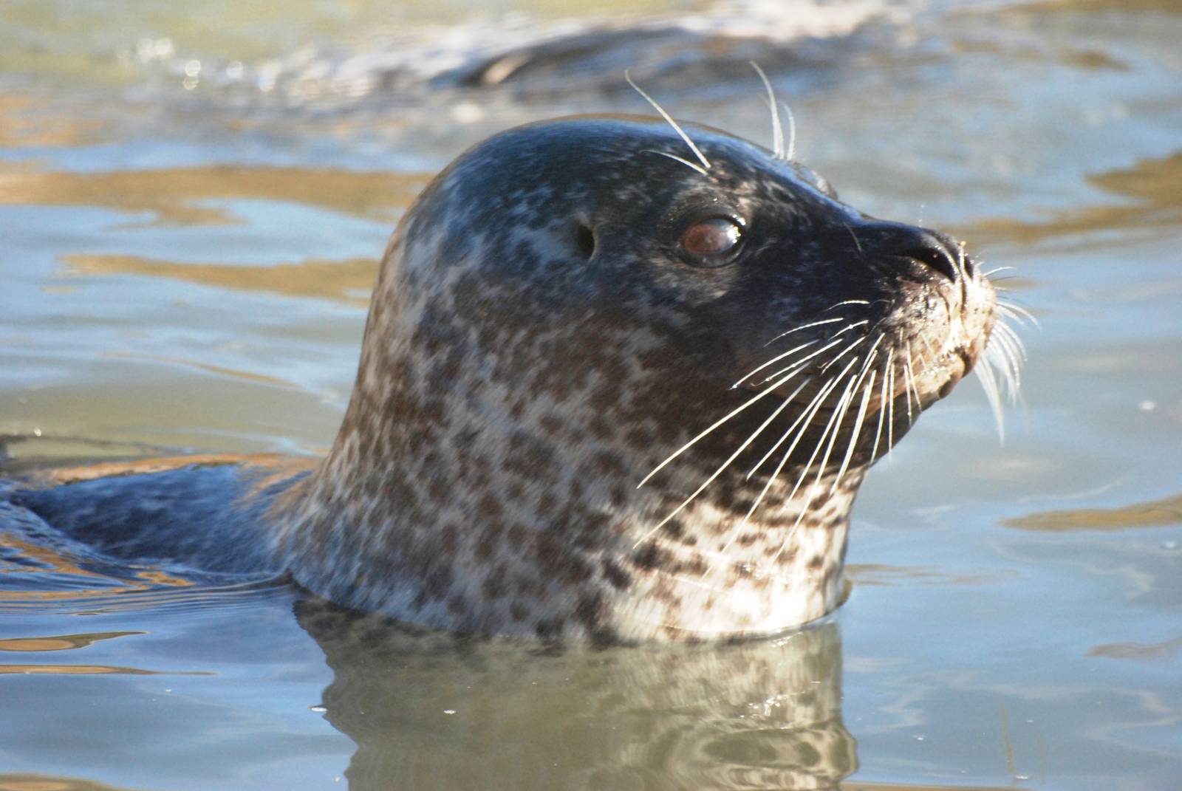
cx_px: 591
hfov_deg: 4.6
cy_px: 396
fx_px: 14792
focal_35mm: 450
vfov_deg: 3.1
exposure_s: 1/640
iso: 1000
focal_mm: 300
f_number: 5.6
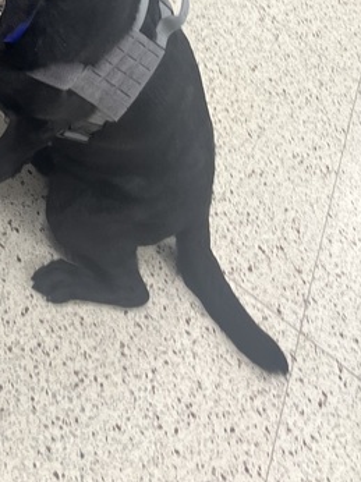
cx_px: 11
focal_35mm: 77
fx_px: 1072
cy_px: -106
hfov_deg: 18.7
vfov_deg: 23.1
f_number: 1.6
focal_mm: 5.1
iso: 100
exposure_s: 1/120
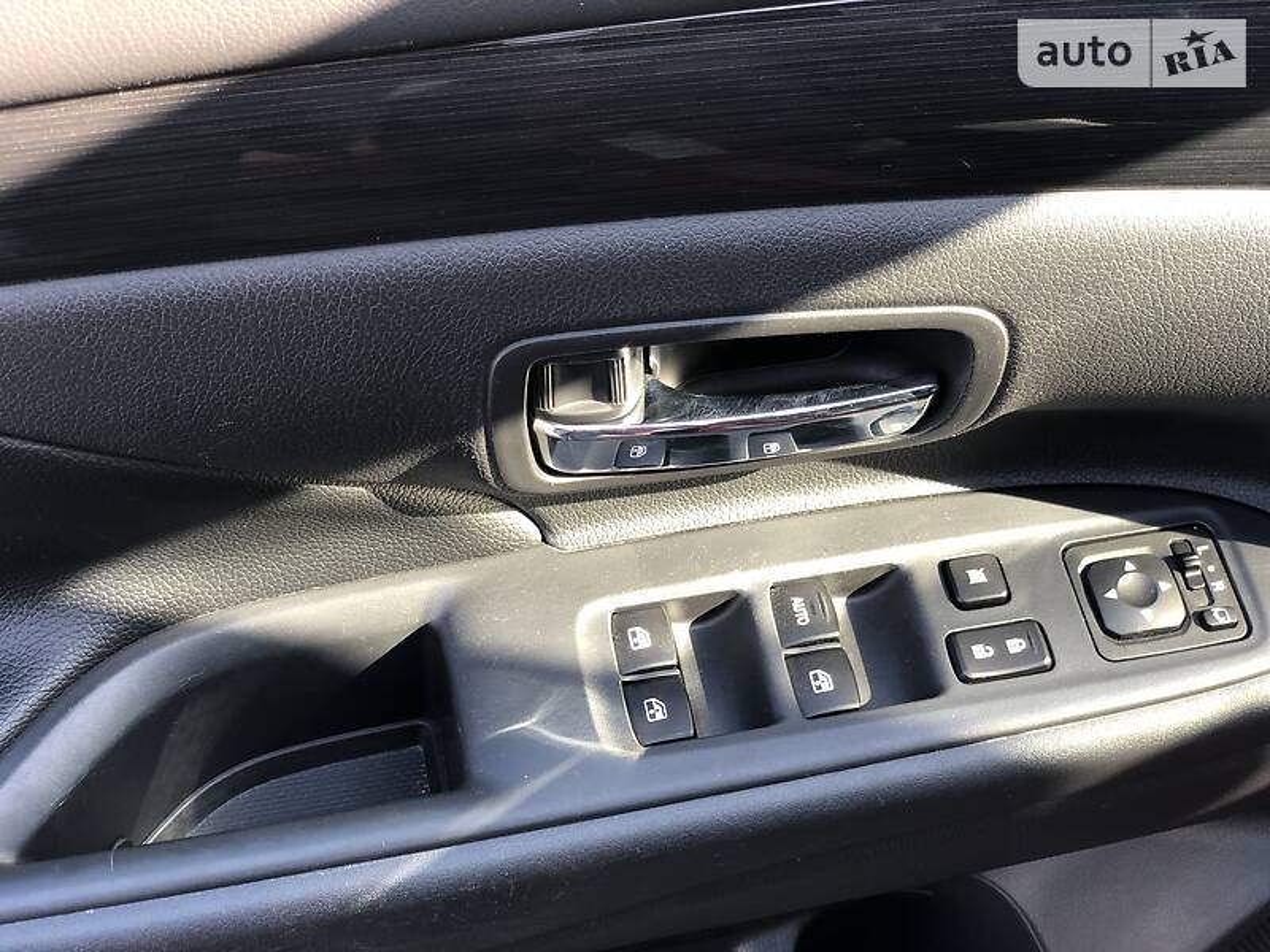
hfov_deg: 36.8
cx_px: 635
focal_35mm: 52
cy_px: 476
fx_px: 1908
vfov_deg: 28.0
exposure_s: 1/60
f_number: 2.4
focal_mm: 6
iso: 40
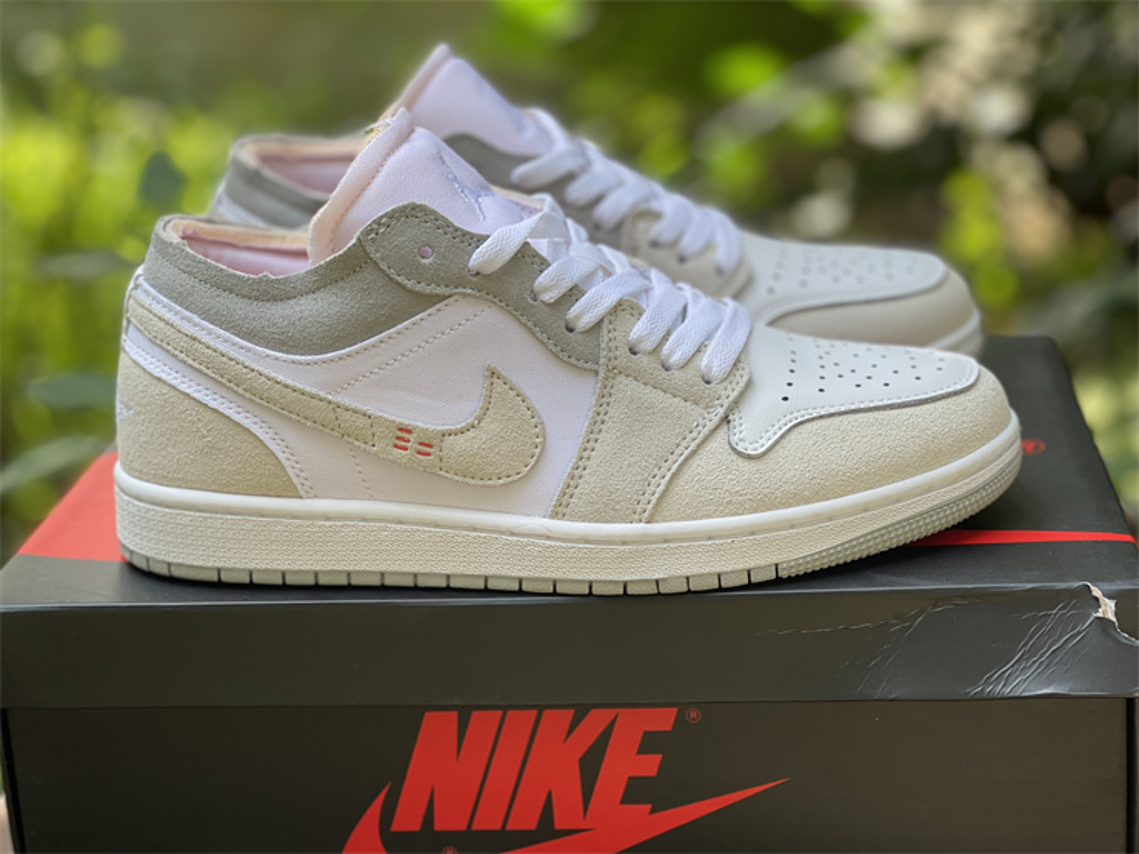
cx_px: 570
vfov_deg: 22.9
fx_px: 2106
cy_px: 427
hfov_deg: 30.3
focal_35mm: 64
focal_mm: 7.5
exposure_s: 1/121
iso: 40
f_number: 2.2
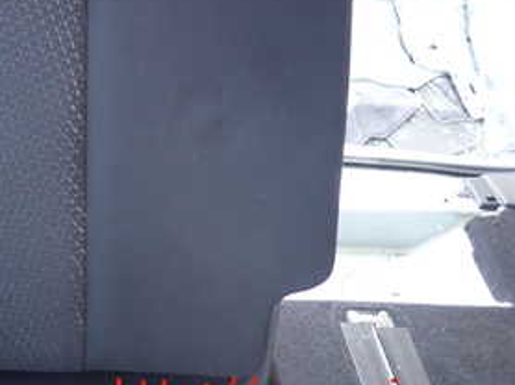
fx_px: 803
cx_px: -22
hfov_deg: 32.2
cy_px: 4
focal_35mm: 54
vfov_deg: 25.7
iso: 200
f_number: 2
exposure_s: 1/30
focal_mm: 4.5
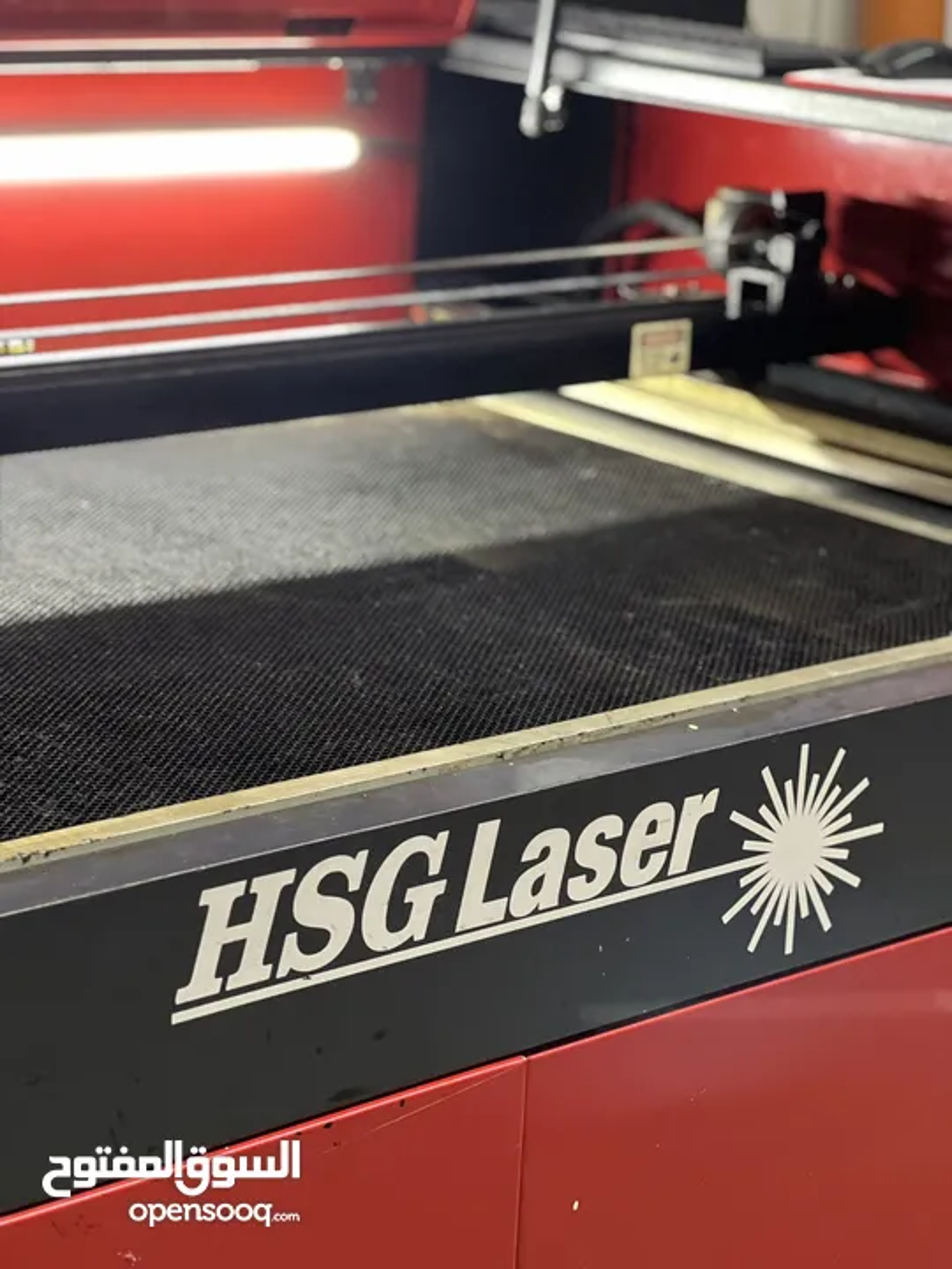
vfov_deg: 25.3
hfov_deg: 19.1
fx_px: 2824
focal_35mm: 77
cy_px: 634
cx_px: 476
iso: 500
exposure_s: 1/14
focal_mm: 9
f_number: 2.8
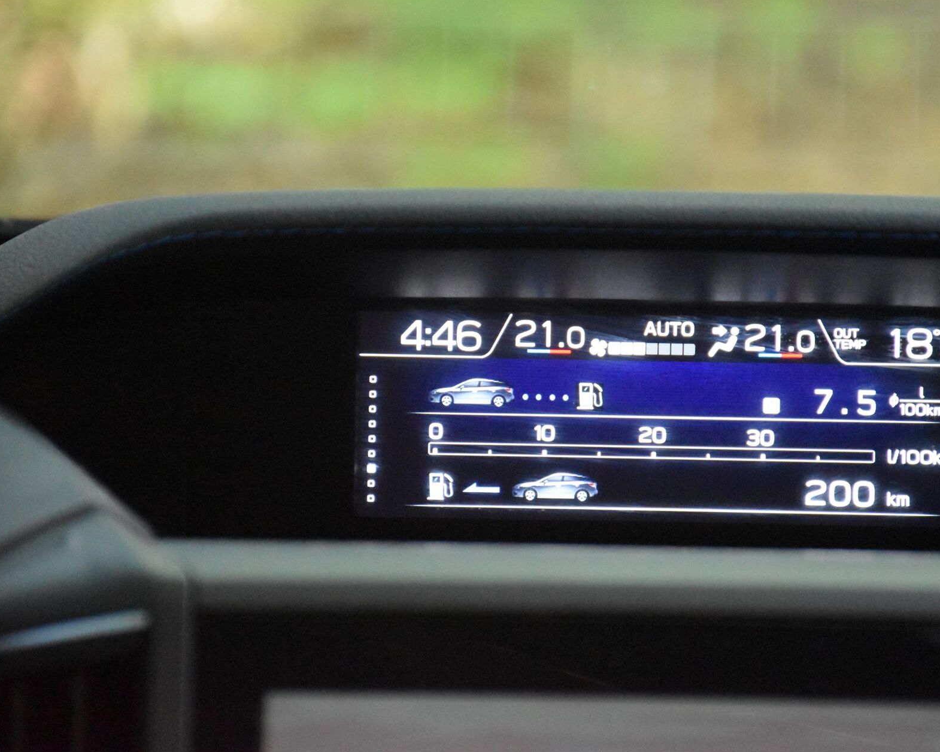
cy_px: 371
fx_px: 6705
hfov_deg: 8.0
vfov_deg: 6.4
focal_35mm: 241
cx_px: 569
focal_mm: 140
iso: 9000
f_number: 5.6
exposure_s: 1/125
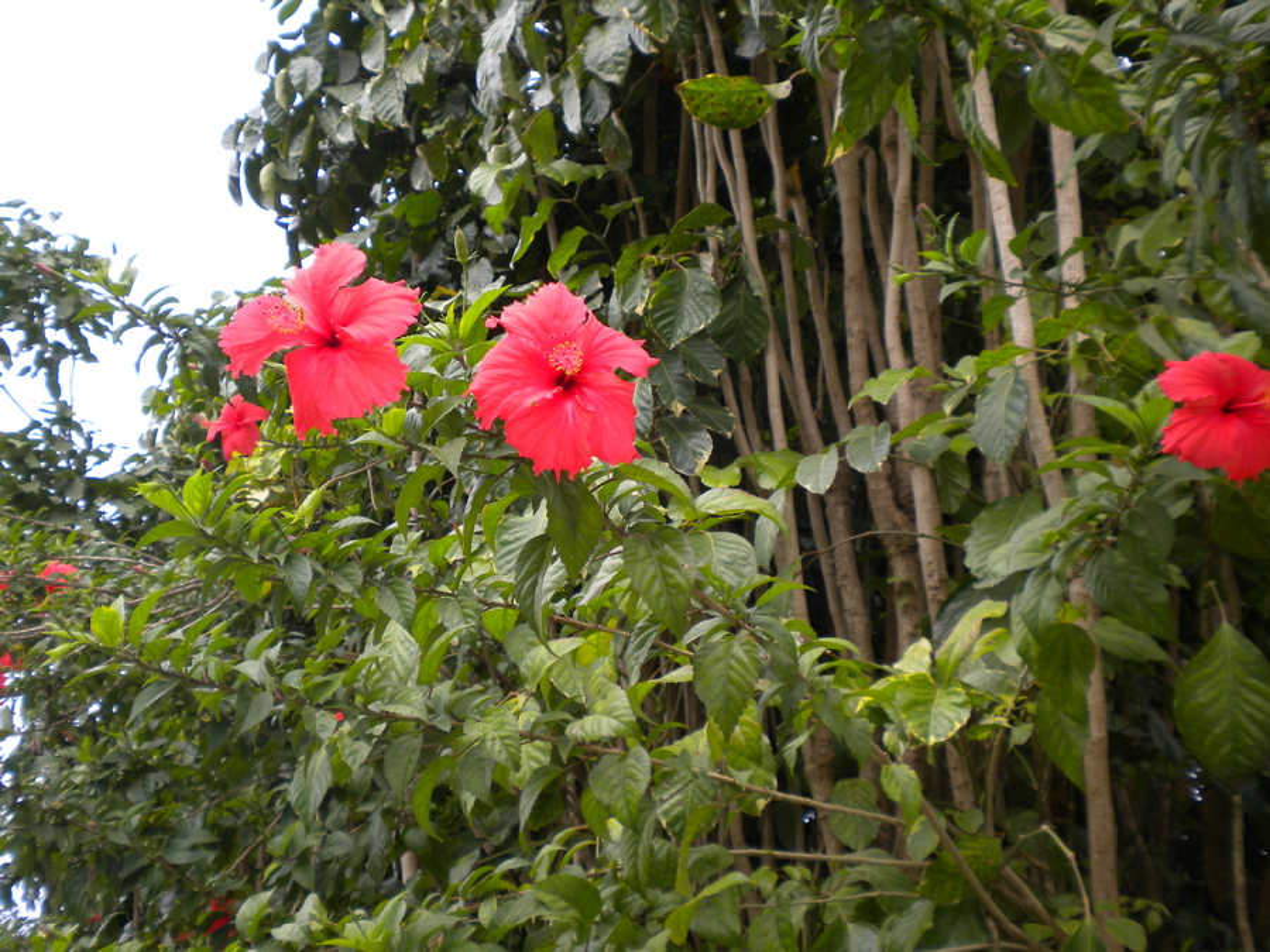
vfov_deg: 35.1
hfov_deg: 45.8
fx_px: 1504
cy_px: 476
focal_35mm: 41
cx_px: 635
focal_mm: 7.4
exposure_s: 1/220
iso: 80
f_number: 4.9
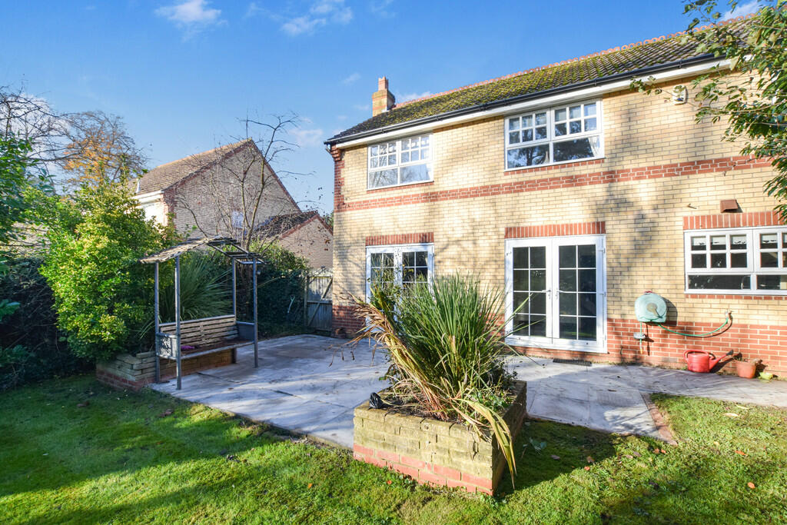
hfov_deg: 100.4
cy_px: 262
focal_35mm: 15
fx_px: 328
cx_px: 394
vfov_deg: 77.3
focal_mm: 10
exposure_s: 1/250
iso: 400
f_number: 8
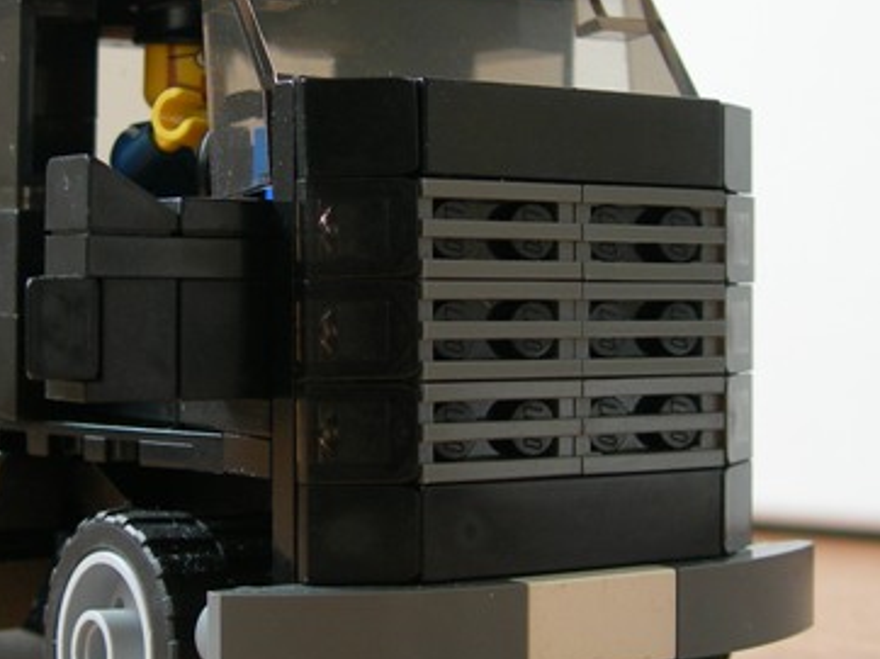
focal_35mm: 84
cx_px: 301
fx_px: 2134
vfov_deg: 17.5
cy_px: 350
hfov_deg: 23.2
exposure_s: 1/14.1
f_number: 2.8
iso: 50
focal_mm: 7.8
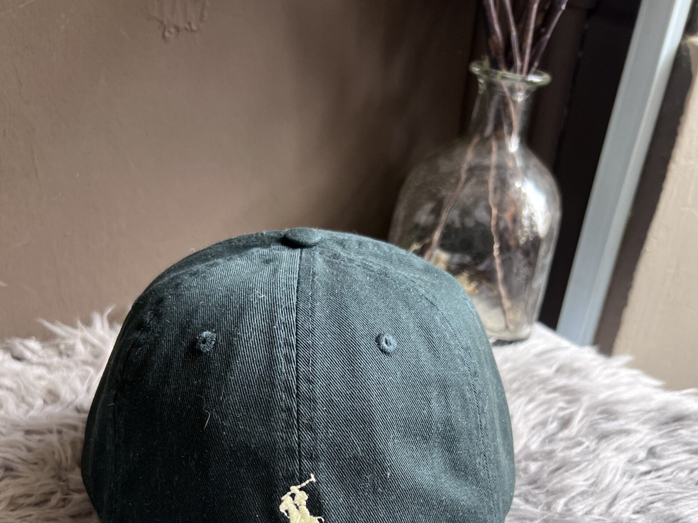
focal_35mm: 35
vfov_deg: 38.7
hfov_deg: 52.6
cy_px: 436
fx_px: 706
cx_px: 349
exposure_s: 1/121
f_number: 1.5
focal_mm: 5.7
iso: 125
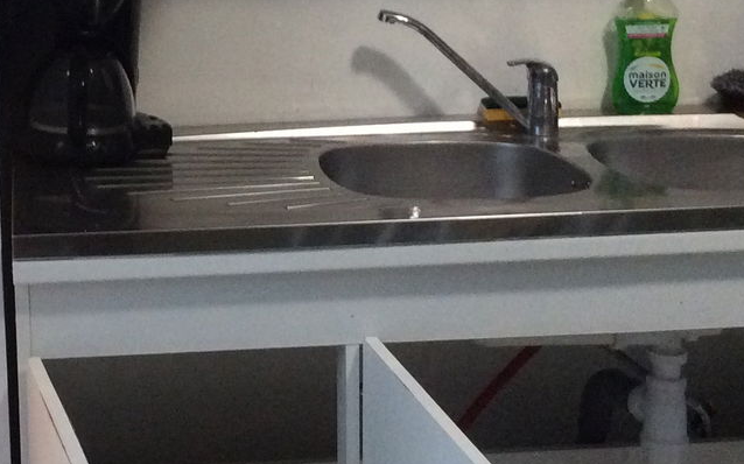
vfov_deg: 15.2
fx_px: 1723
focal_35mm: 85
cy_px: 75
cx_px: 161
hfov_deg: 24.0
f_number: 2.4
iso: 200
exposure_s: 1/25
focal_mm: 3.3
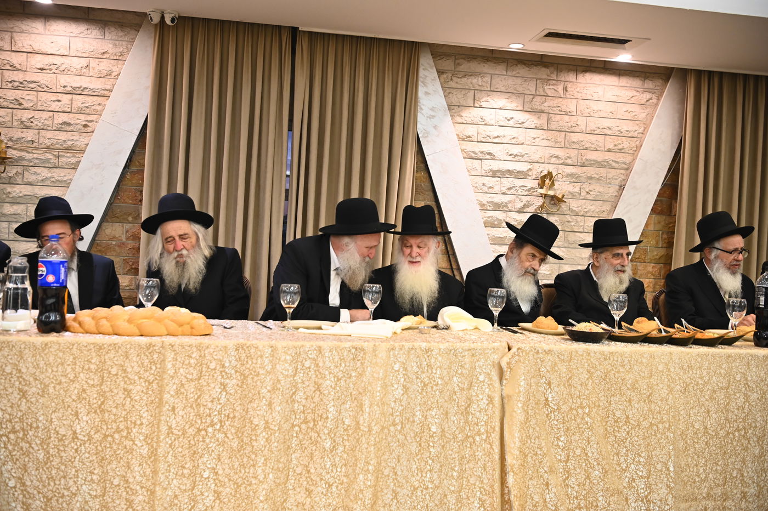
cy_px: 256
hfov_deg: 58.7
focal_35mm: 32
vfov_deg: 41.1
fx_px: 682
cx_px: 384
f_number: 4
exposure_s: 1/125
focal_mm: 32
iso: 1600
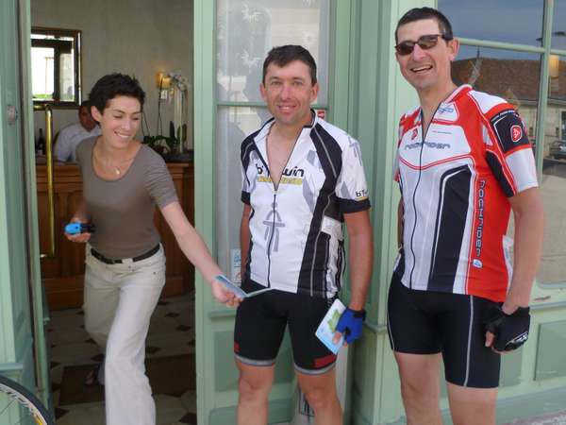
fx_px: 523
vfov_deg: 44.2
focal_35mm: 32
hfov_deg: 56.8
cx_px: 283
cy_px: 212
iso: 80
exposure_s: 1/250
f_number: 3
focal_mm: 5.7
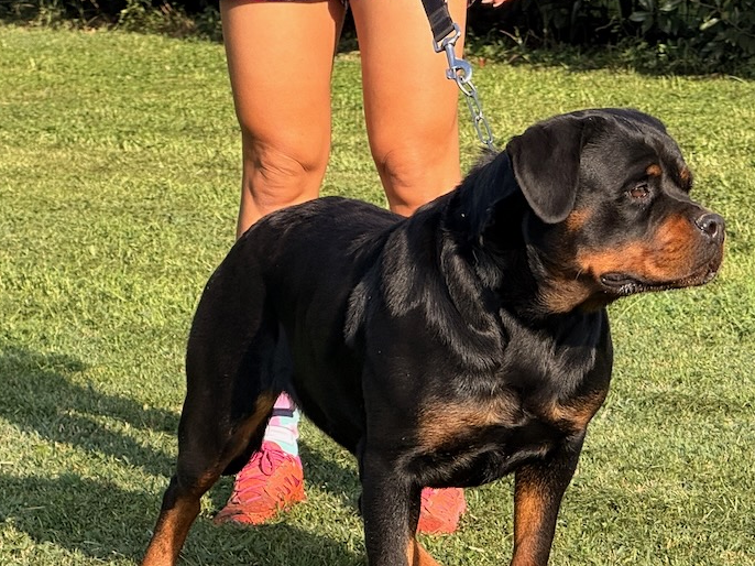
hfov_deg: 8.8
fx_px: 4884
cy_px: 443
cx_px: 530
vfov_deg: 6.6
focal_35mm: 224
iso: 64
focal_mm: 15.66
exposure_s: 1/638
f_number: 2.8
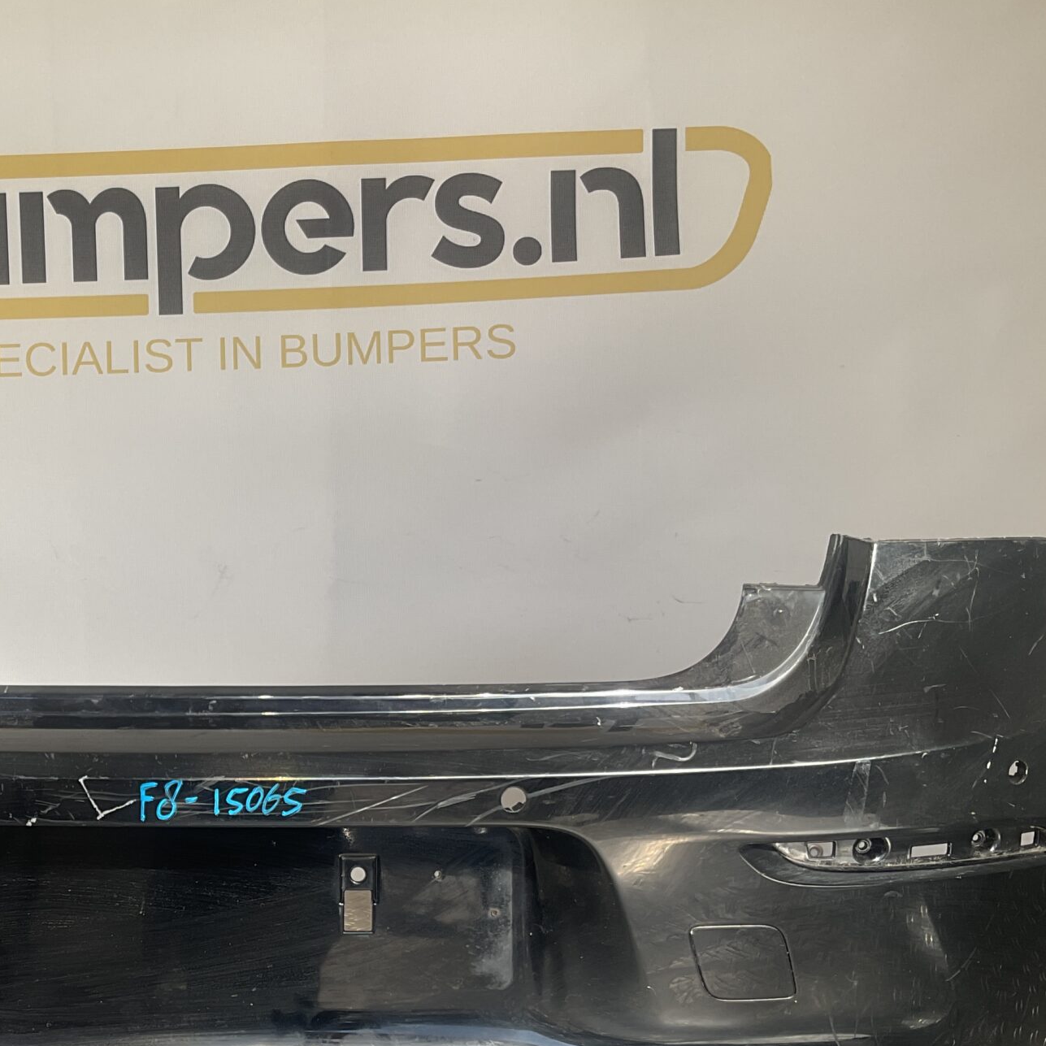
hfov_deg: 32.4
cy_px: 710
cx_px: 194
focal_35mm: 51
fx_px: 1744
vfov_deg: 33.1
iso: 20
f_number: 1.8
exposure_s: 1/235
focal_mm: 3
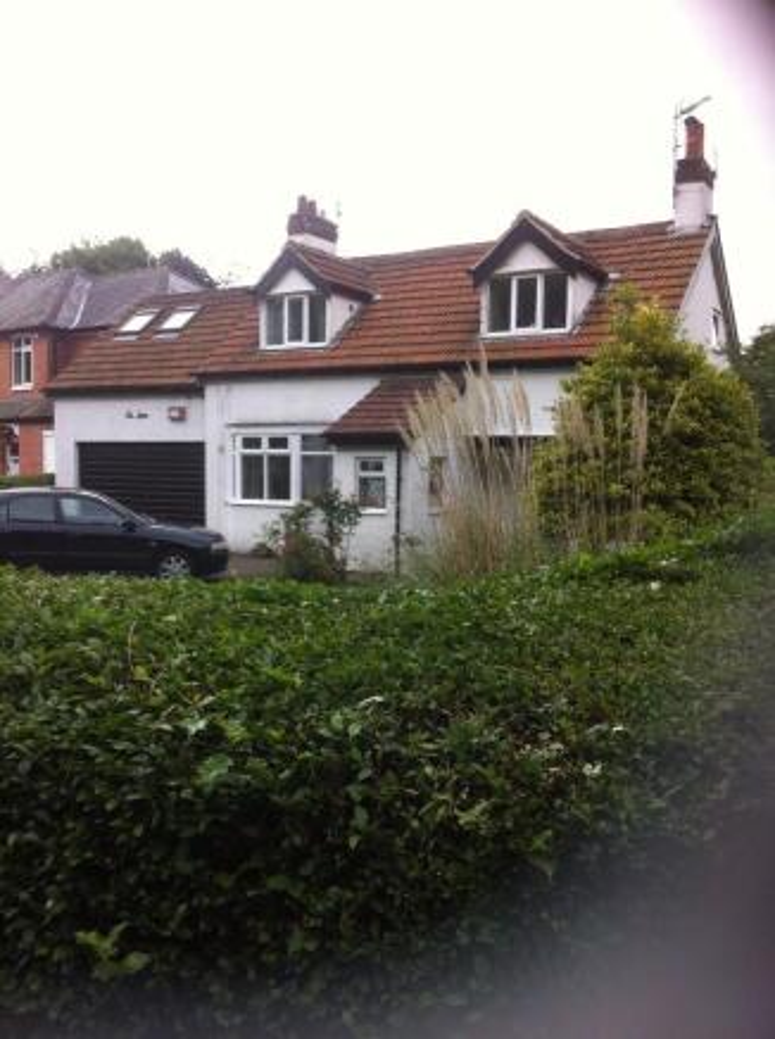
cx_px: 388
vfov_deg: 52.7
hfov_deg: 40.6
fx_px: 1048
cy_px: 520
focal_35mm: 35
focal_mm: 3.85
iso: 80
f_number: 2.8
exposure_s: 1/331
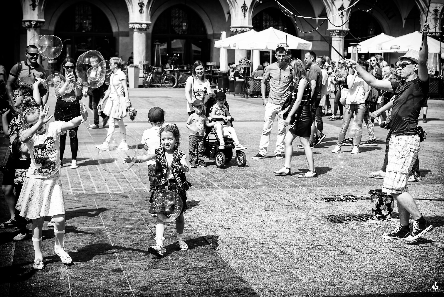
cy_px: 148
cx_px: 222
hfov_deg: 28.8
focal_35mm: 70
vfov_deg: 19.5
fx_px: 864
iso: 100
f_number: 8
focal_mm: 70
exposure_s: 1/250
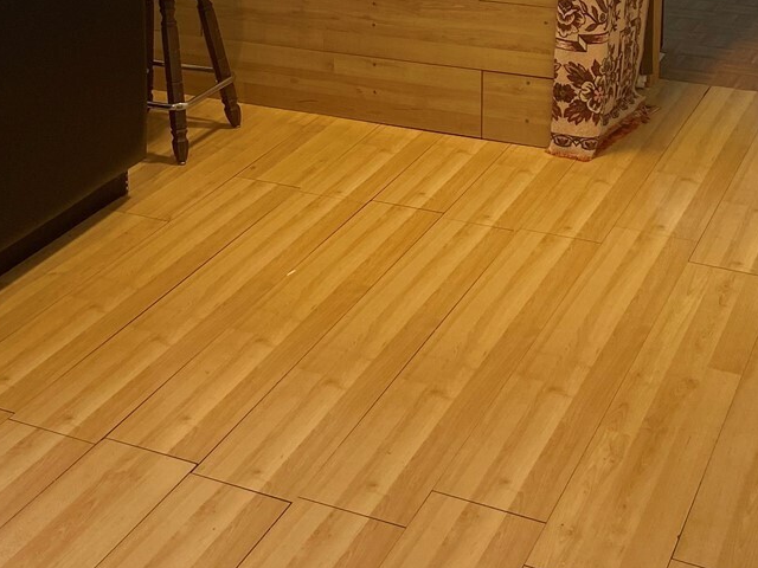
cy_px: -75
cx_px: 290
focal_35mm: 65
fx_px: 1423
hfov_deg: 29.7
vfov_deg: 21.3
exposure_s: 1/60
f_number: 1.8
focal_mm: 4.25
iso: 80
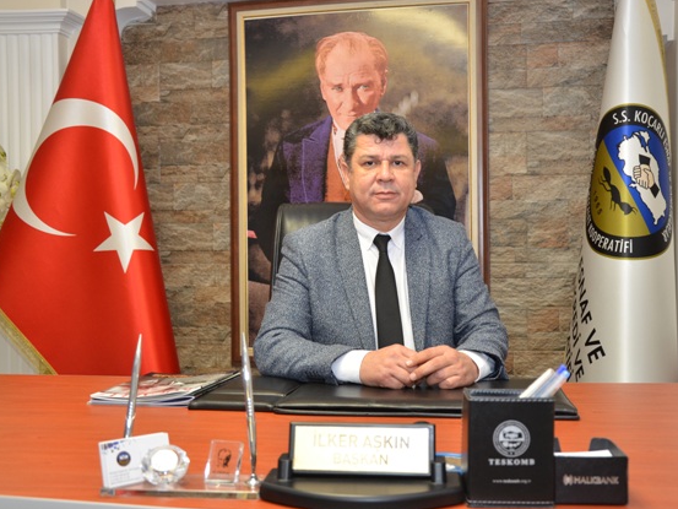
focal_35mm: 40
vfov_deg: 36.0
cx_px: 357
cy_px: 255
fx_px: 784
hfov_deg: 46.8
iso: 800
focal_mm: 24
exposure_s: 1/60
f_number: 4
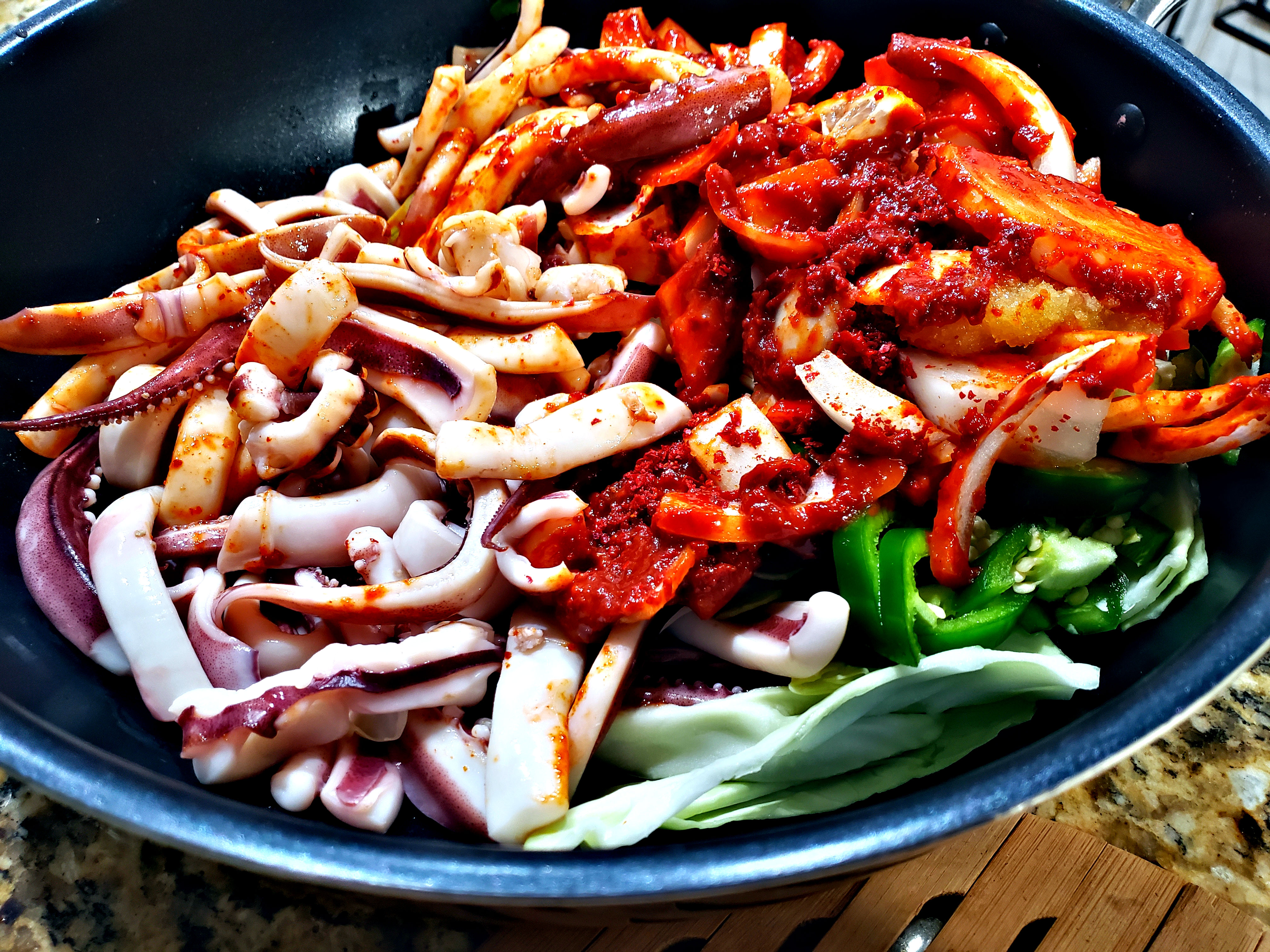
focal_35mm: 26
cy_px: 476
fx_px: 954
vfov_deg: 53.1
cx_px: 635
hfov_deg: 67.3
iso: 320
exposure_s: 1/40
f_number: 1.5
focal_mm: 4.3
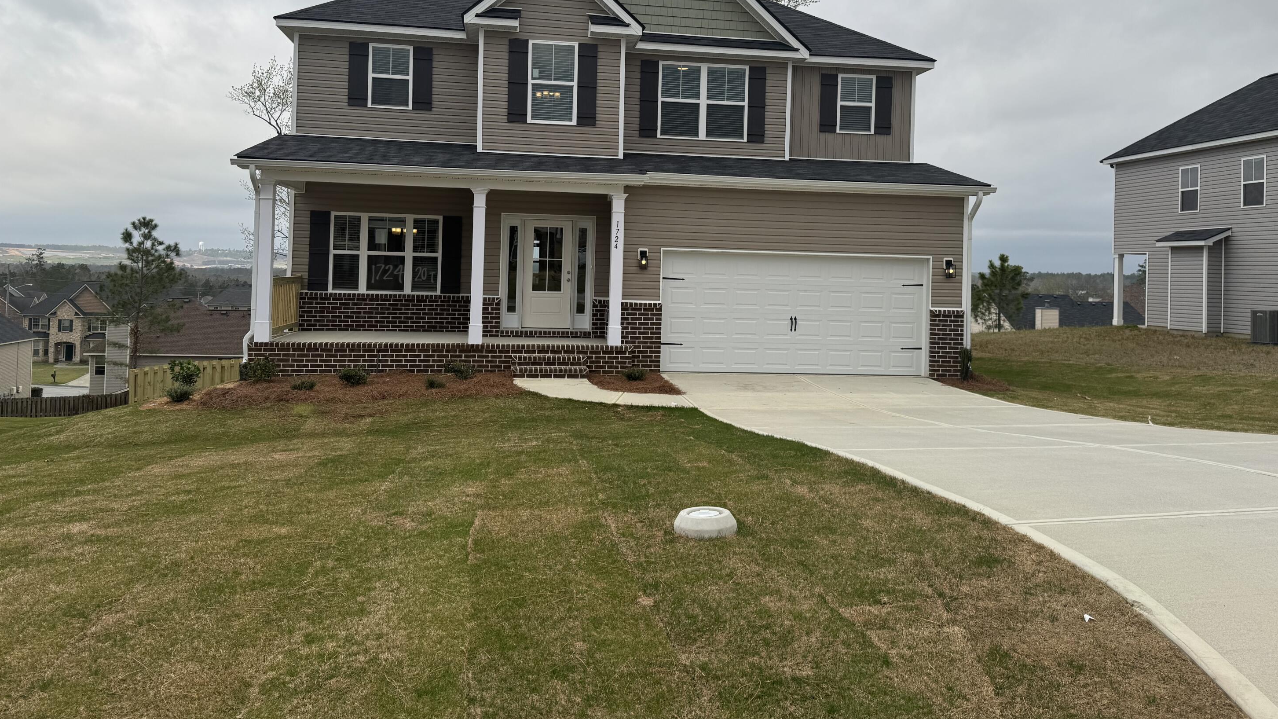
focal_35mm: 27
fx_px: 915
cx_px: 644
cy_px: 260
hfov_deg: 69.9
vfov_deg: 42.5
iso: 80
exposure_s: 1/3597
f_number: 1.78
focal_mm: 6.76
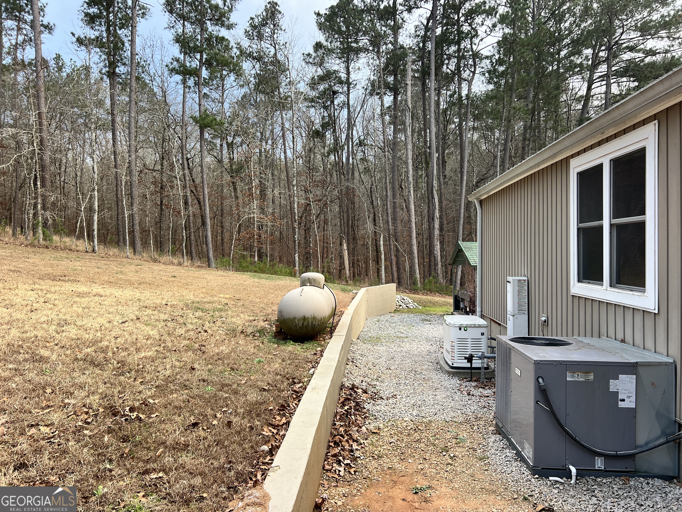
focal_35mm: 26
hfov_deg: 67.3
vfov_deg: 53.1
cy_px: 256
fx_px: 512
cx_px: 341
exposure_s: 1/121
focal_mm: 5.7
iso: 64
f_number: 1.5
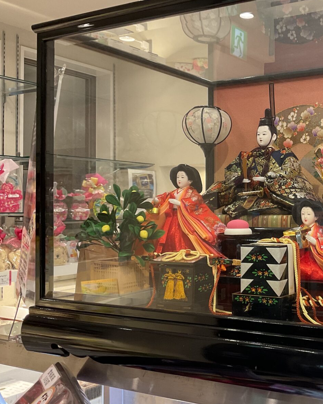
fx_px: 550
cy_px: 195
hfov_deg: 30.8
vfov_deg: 40.3
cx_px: 309
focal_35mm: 46
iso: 100
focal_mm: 3
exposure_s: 1/60
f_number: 1.8
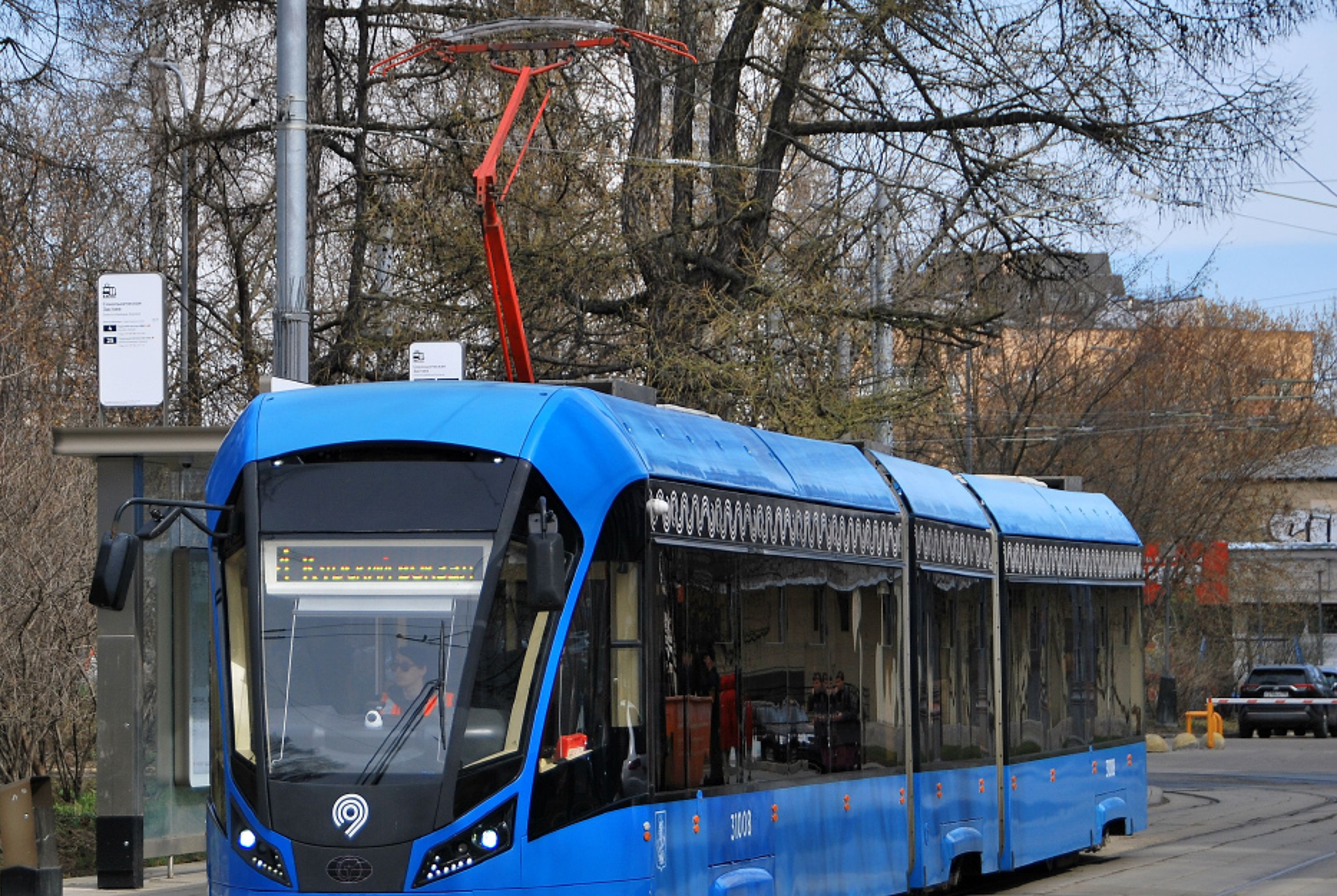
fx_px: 5828
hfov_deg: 13.1
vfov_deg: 8.8
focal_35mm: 157
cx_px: 453
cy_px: 417
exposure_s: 1/500
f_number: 5.3
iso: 100
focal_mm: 75
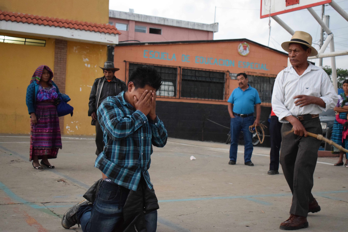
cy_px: 116
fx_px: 507
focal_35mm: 52
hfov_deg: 37.9
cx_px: 174
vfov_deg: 25.8
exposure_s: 1/60
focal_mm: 35
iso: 3600
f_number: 4.5
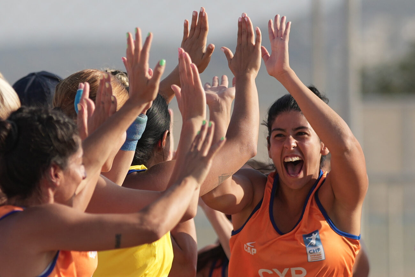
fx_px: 2329
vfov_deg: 6.8
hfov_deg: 10.2
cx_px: 208
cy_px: 138
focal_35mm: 202
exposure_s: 1/4000
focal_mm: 135
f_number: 2
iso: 100
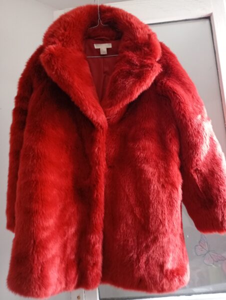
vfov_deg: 63.4
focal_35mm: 28
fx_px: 243
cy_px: 150
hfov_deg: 49.9
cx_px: 113
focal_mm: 4.27
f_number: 1.8
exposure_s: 1/33.3
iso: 1378
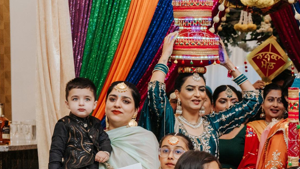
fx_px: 955
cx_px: 302
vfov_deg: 9.9
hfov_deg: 17.4
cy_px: 229
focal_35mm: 120
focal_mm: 50
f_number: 4.5
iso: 1600
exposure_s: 1/200
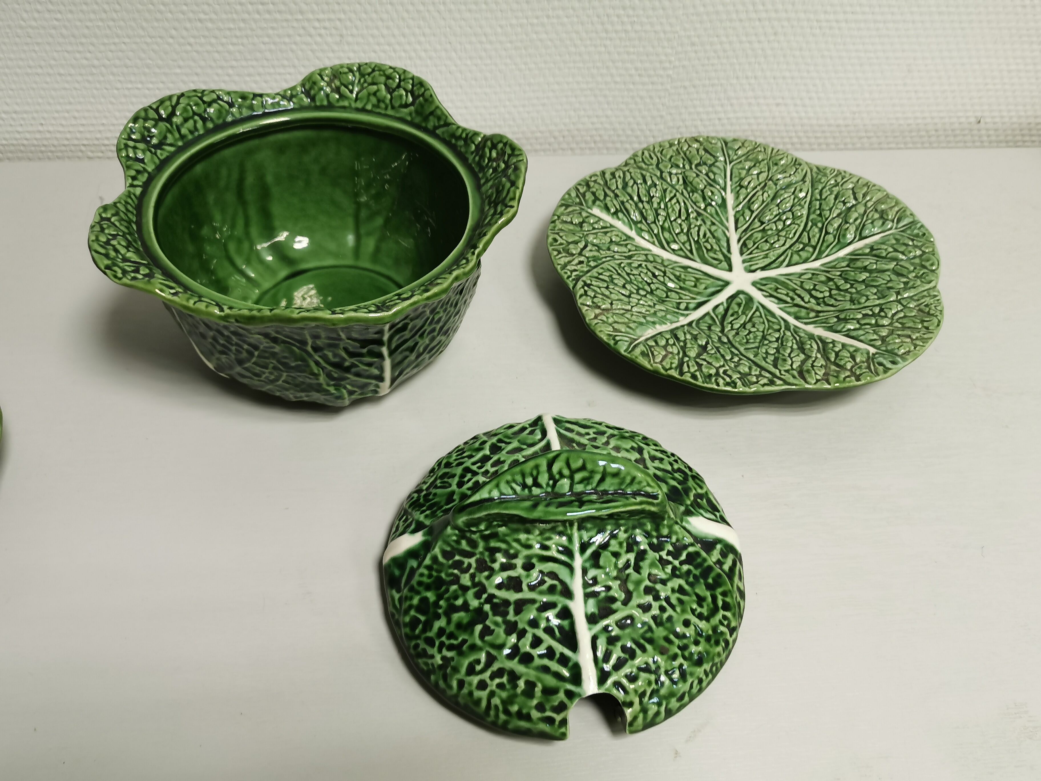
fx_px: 932
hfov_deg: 58.4
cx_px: 520
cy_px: 390
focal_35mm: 31
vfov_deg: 45.4
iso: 125
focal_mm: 5.58
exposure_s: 1/50
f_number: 1.8
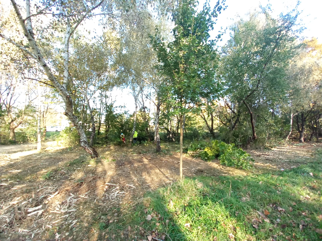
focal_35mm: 13
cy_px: 120
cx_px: 161
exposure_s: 1/100
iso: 80
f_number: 2.2
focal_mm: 1.13
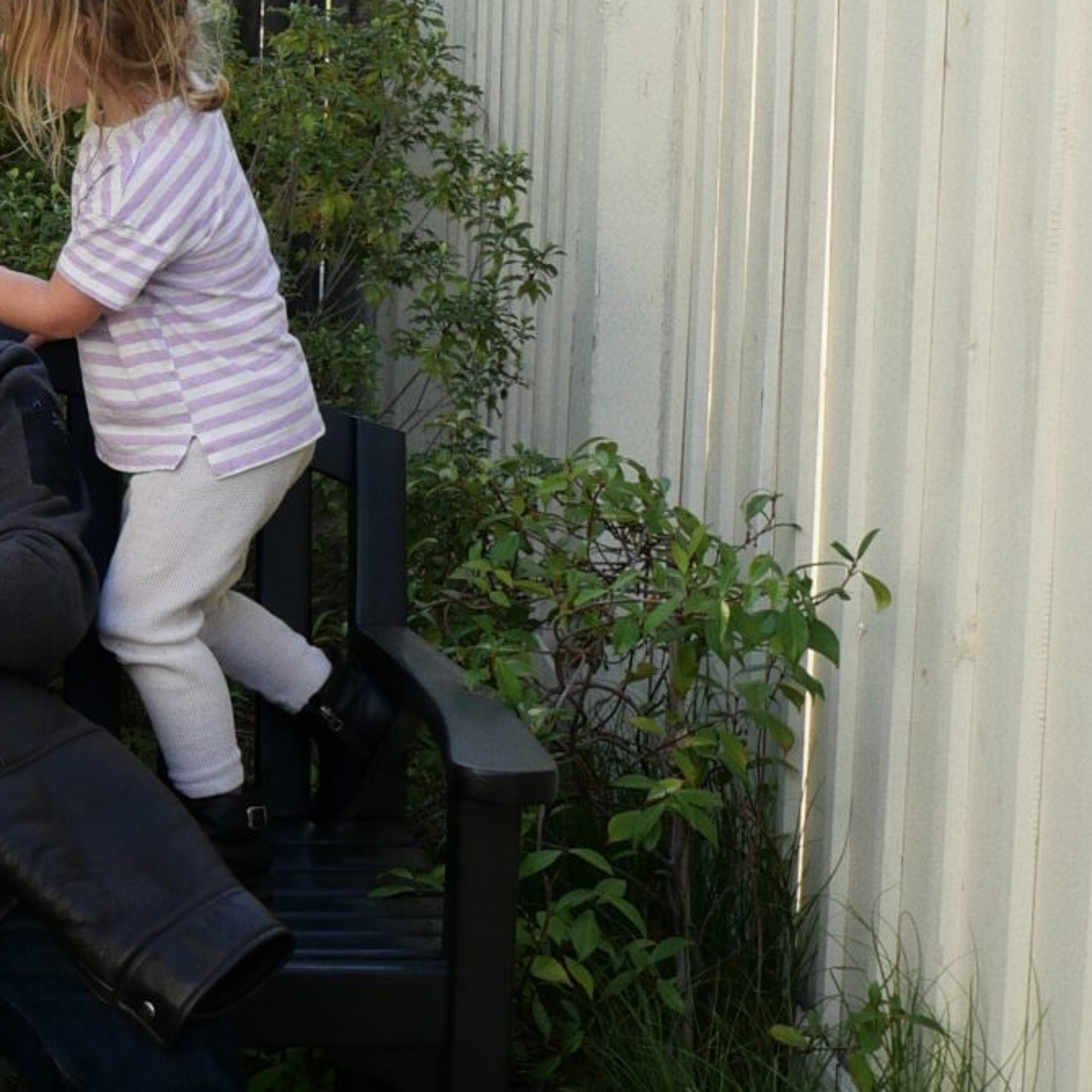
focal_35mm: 81
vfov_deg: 21.2
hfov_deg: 20.4
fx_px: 2891
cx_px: -124
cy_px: 290
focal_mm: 10.9
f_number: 5.6
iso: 200
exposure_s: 1/160
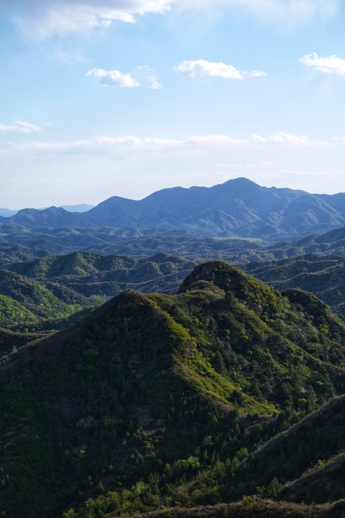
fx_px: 1078
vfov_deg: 27.0
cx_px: 172
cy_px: 259
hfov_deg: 18.2
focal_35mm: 75
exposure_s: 1/2000
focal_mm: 50
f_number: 2.8
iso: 160
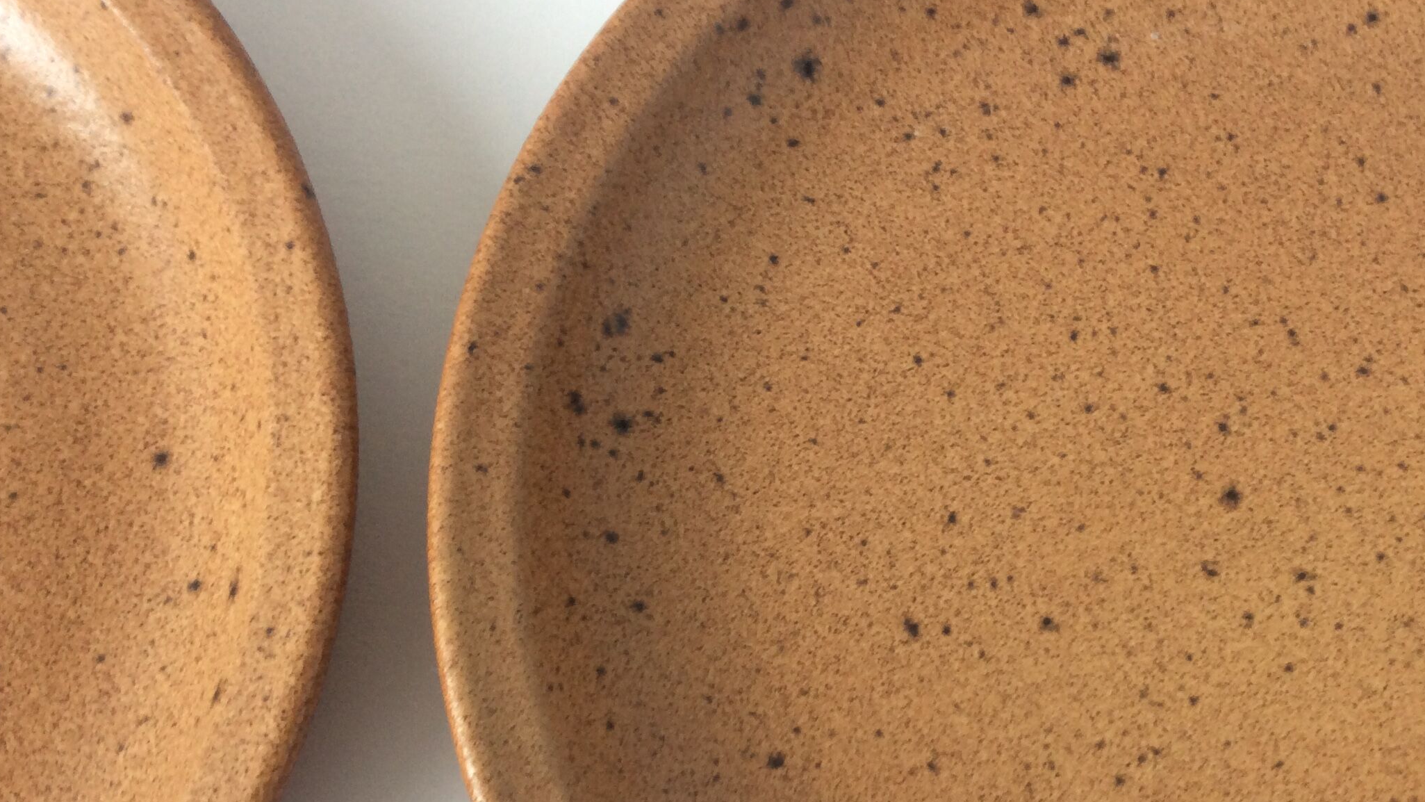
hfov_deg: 46.0
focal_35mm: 44
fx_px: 1663
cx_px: 884
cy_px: 566
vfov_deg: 26.9
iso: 50
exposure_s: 1/25
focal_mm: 3.3
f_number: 2.4
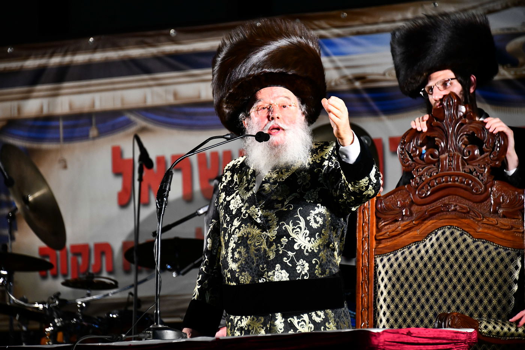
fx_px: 3354
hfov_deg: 9.0
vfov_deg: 6.0
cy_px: 175
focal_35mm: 230
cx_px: 262
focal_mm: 230
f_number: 5.6
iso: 2000
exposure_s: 1/200
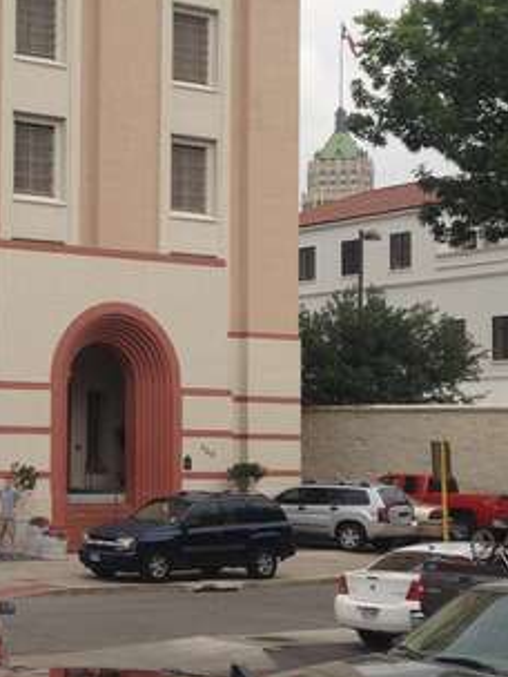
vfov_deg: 21.3
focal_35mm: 92
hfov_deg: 15.7
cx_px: -31
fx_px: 1800
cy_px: 347
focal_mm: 4.28
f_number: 2.4
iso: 50
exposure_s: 1/1314
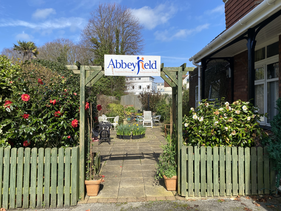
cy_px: 106
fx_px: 211
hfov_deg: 67.3
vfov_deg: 53.1
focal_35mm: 26
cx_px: 140
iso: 32
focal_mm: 4.25
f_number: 1.8
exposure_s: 1/2268
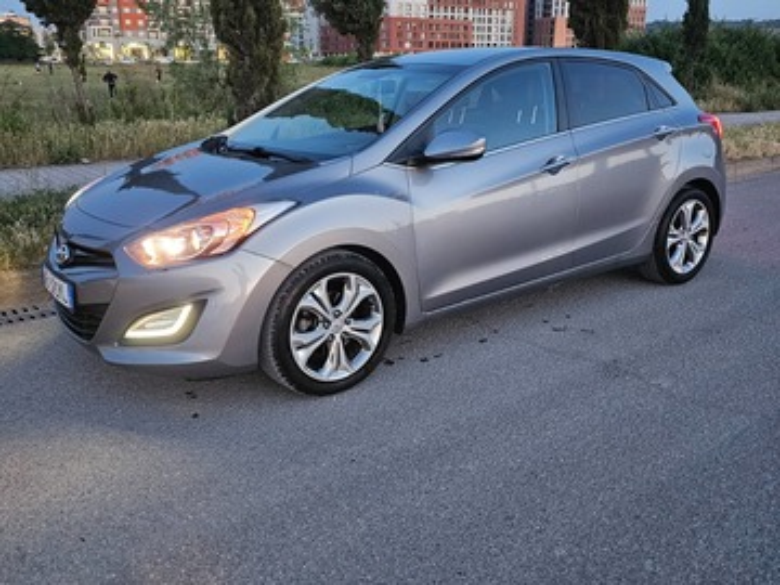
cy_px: 292
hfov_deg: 73.9
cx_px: 390
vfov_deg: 58.9
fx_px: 518
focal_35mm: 23
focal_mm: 6.3
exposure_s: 1/25
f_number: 1.7
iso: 500
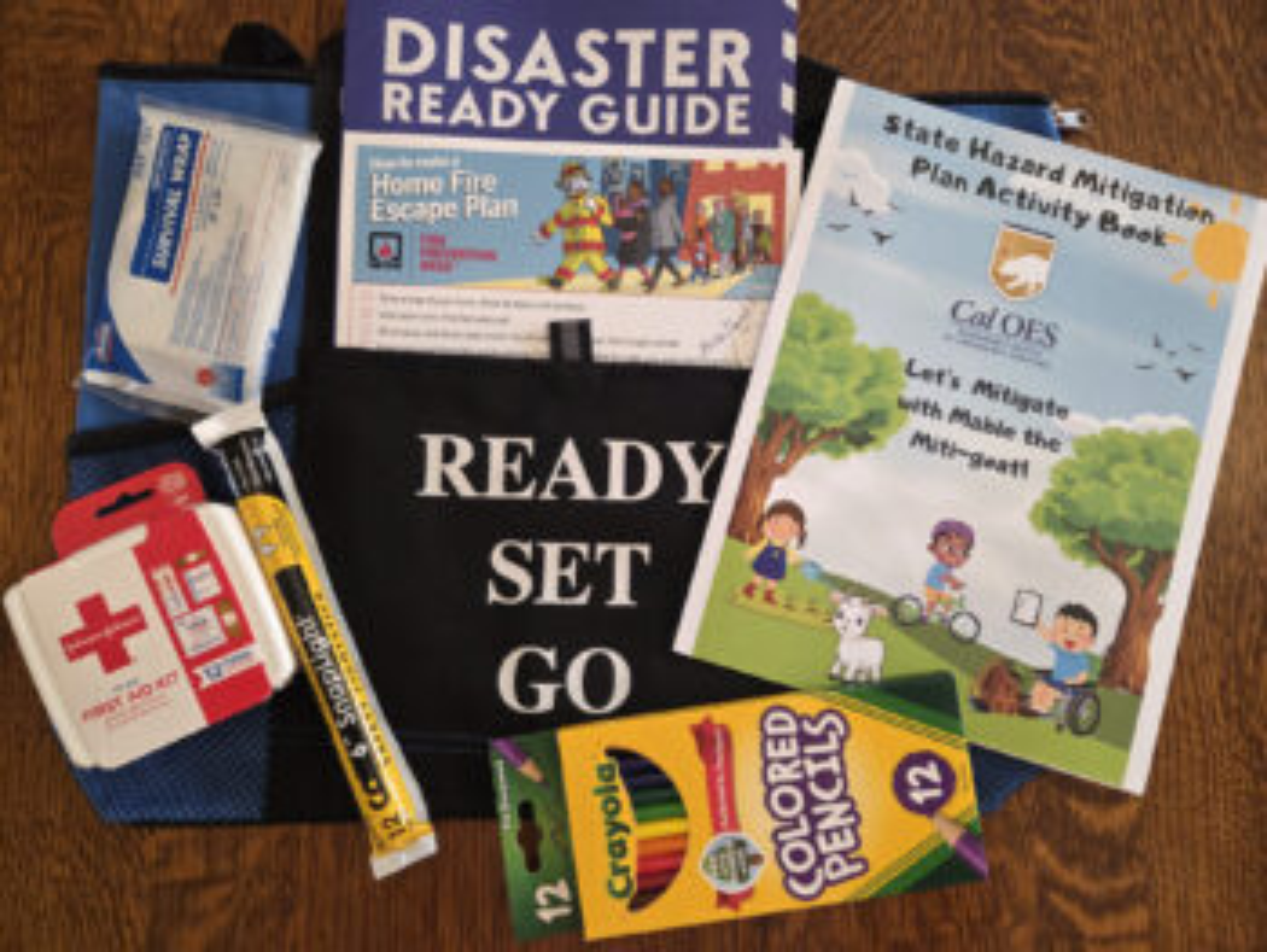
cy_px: 476
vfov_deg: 58.9
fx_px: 842
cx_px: 634
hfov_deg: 73.9
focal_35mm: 23
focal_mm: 5.4
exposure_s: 1/120
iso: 320
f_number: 1.8
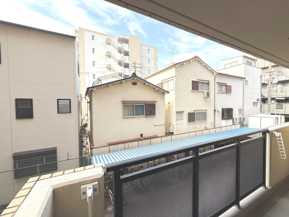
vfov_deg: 85.7
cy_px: 108
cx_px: 144
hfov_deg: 102.1
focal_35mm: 14
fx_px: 117
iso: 50
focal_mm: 2.22
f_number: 2.2
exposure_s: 1/439
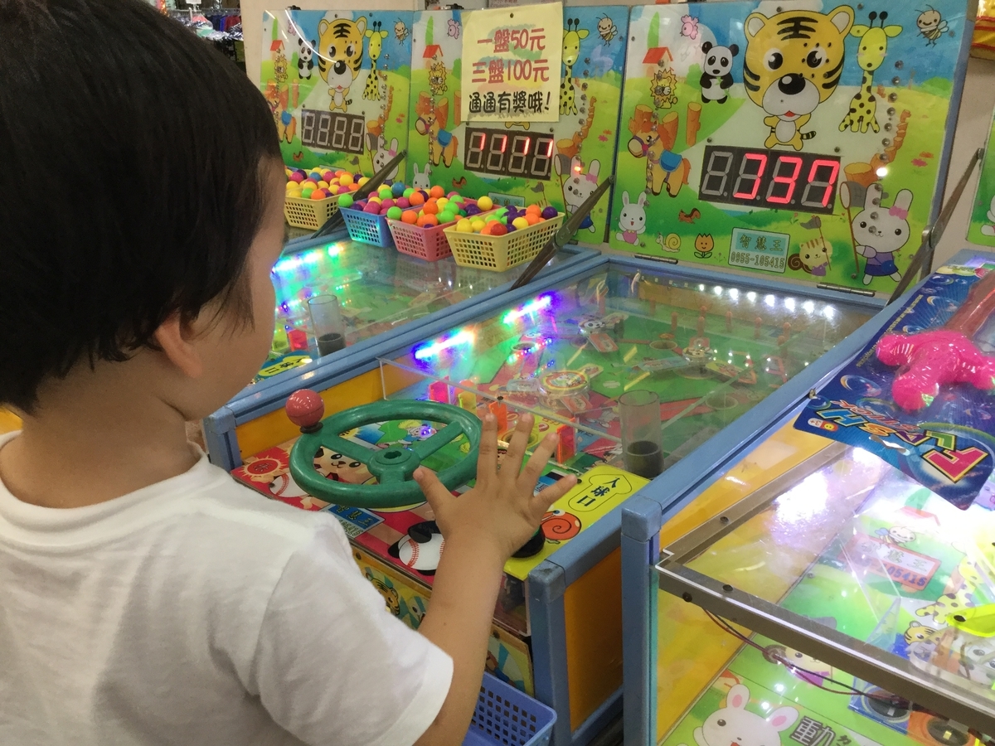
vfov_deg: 45.4
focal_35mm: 31
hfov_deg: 58.4
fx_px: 891
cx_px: 498
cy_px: 373
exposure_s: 1/30
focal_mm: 3.3
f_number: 2.4
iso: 64
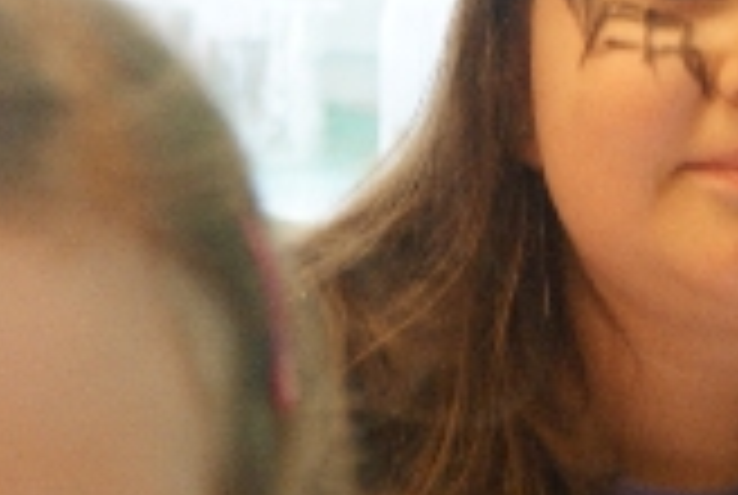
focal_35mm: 330
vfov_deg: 4.2
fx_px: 6777
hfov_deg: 6.2
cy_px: 464
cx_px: 693
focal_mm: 60
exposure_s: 1/40
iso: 400
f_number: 5.6
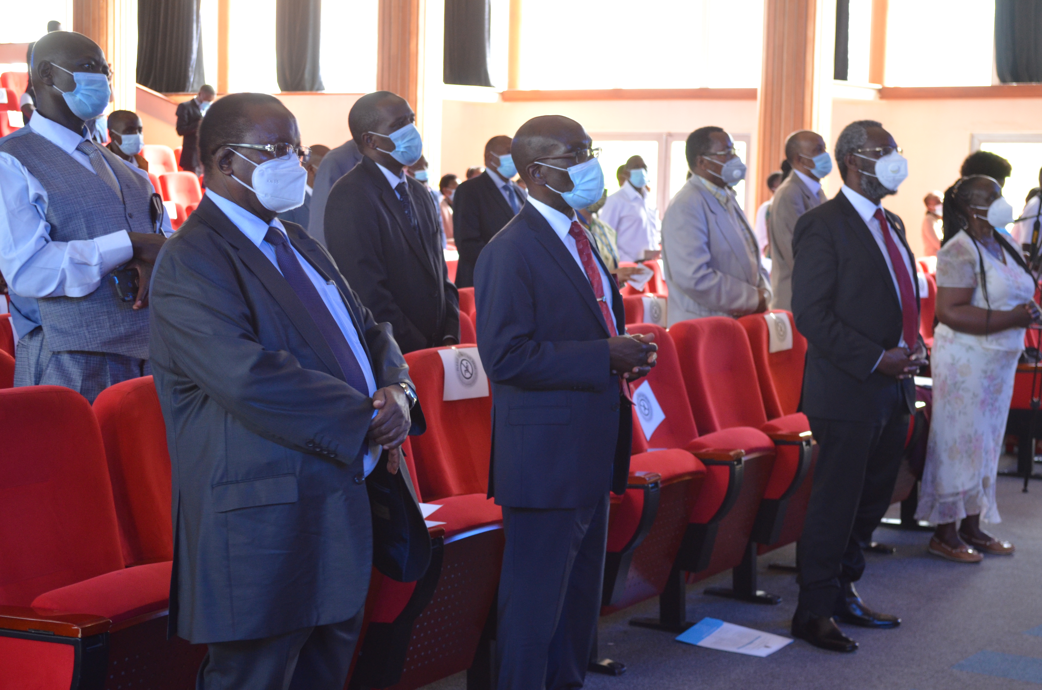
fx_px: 1733
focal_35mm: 60
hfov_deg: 33.5
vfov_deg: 22.5
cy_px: 345
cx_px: 521
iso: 800
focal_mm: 40
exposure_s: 1/20
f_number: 5.3
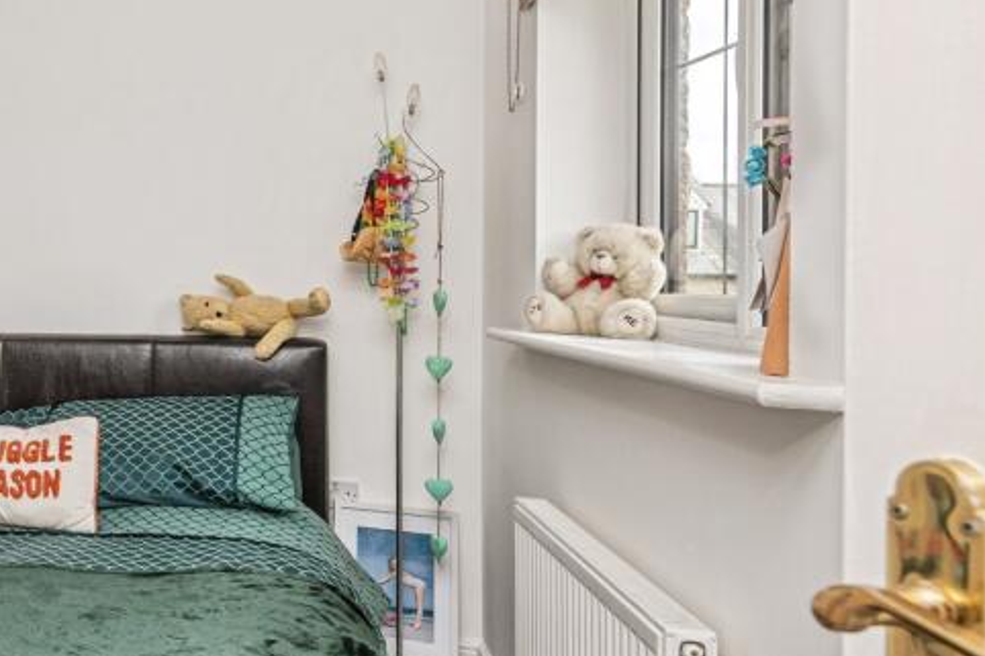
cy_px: 321
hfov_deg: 45.4
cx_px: -37
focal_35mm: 34
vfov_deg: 38.9
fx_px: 930
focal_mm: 16
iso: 320
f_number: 8
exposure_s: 1/125
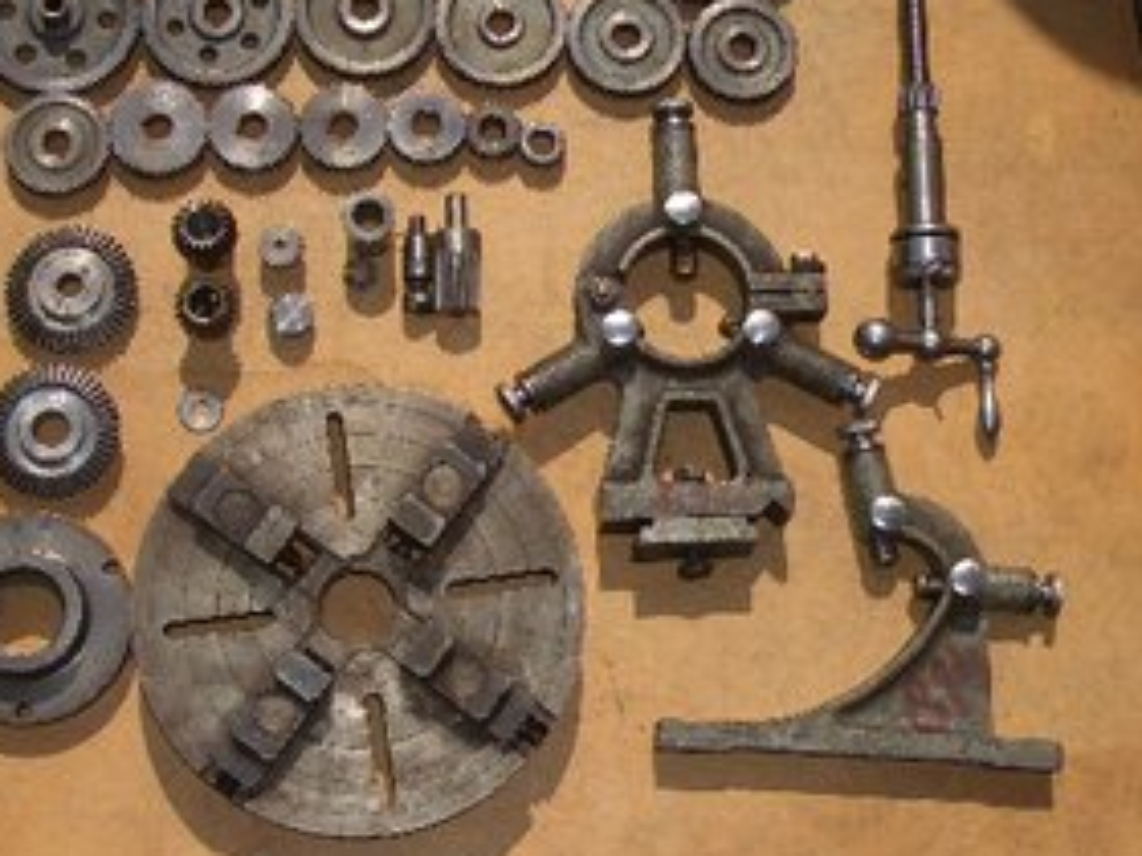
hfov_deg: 27.7
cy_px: 318
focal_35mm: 70
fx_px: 2309
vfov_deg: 21.0
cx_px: 461
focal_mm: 8.2
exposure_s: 1/1600
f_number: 5
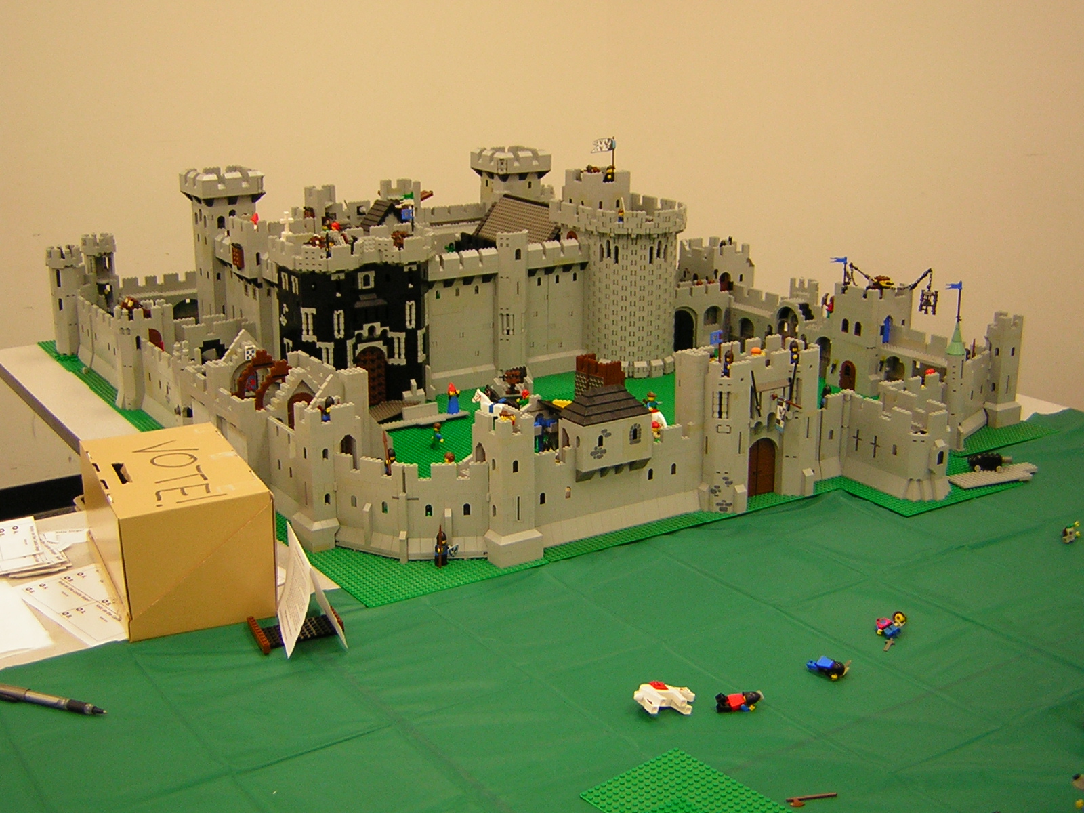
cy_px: 406
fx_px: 1347
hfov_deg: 43.9
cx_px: 542
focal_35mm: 43
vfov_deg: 33.6
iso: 67
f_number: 2.8
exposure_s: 1/5.6
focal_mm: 5.6
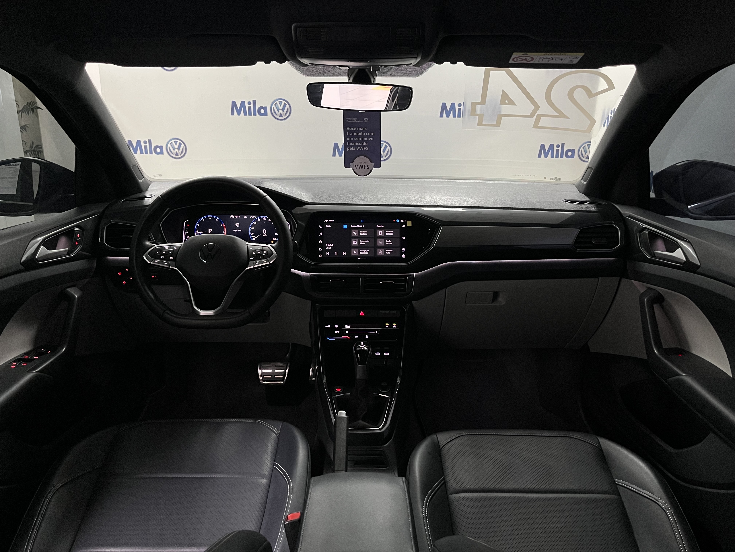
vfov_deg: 53.1
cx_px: 368
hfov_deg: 67.3
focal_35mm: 26
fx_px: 552
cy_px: 276
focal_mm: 5.1
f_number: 1.6
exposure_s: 1/30
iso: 500
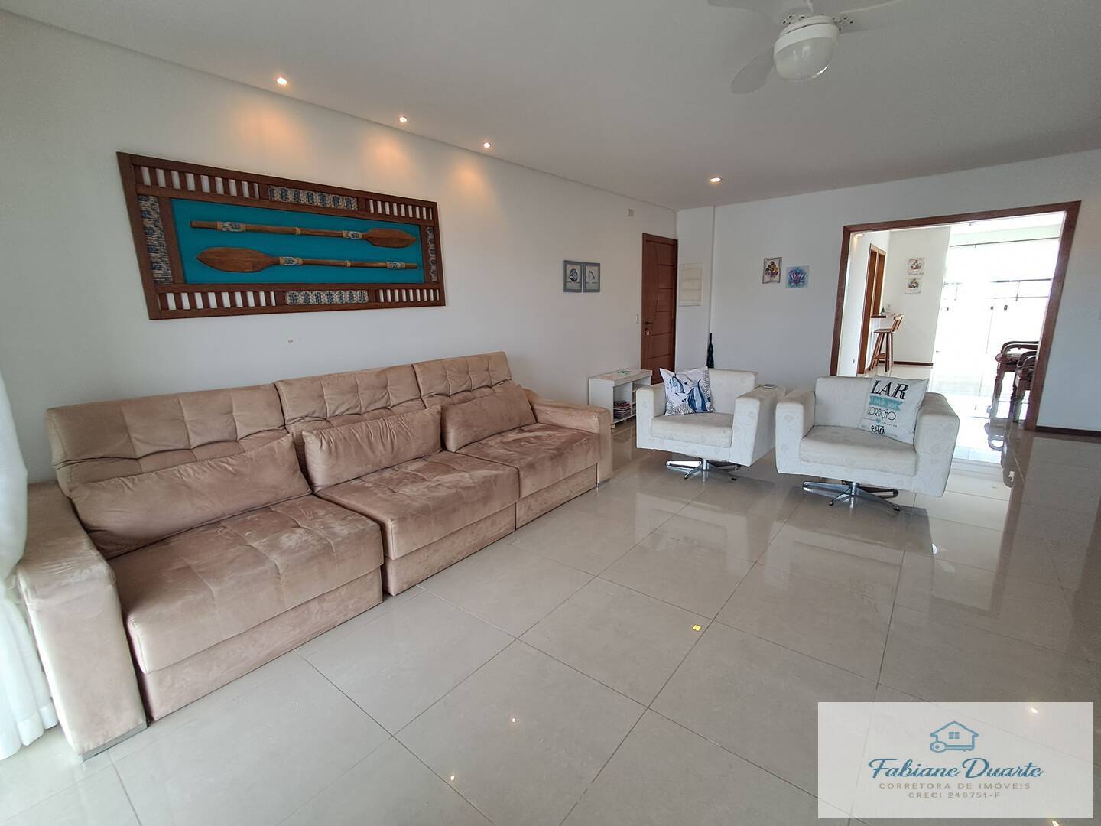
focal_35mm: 16
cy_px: 413
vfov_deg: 78.1
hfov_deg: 94.5
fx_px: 509
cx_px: 550
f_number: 2.2
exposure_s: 1/40
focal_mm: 1.64
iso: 80
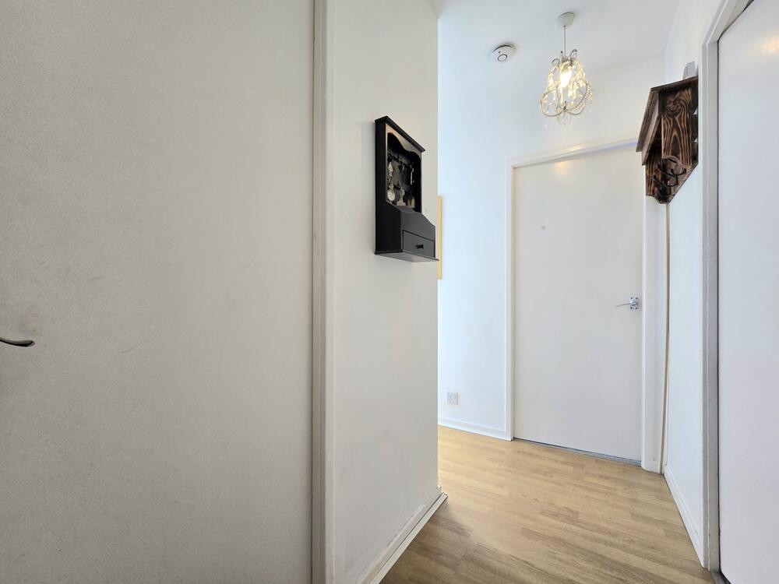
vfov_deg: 89.9
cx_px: 390
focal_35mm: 13
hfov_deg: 106.2
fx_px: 293
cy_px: 292
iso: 80
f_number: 2.2
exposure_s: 1/101
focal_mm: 2.2
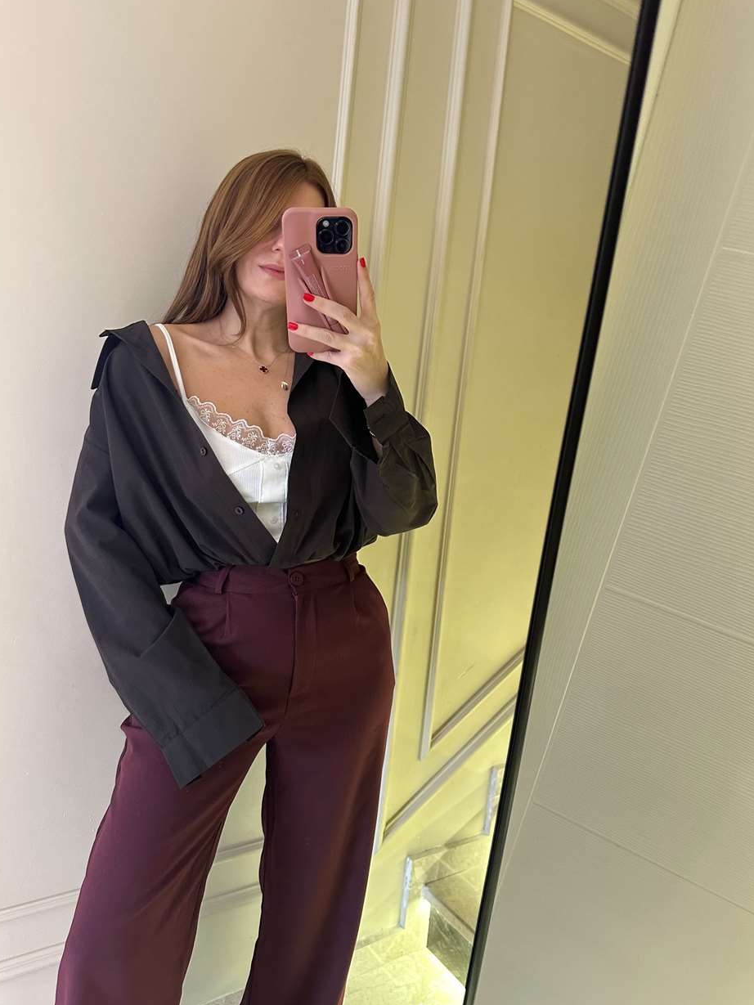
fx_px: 726
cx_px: 370
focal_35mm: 25
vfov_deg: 69.4
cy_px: 503
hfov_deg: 54.9
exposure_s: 1/60
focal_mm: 6.86
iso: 320
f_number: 1.78
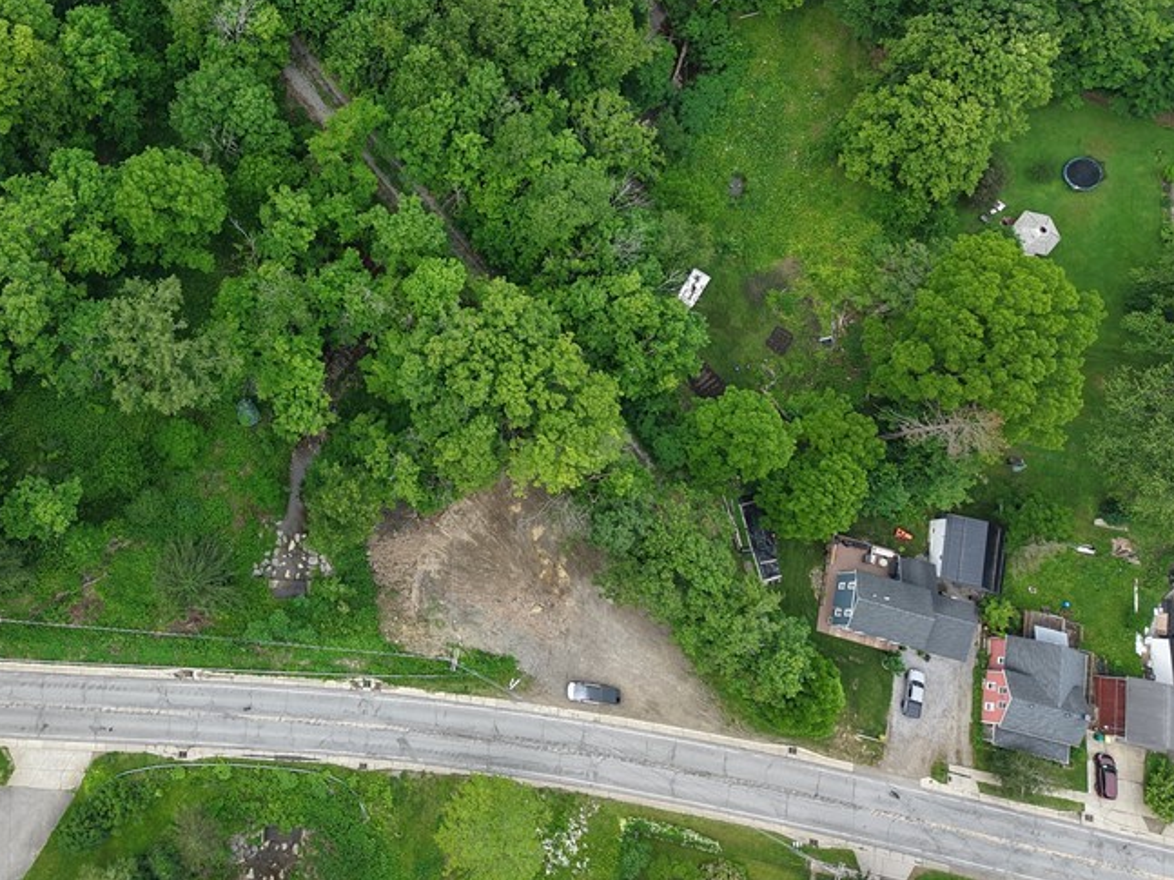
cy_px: 243
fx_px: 1289
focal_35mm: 38
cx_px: 261
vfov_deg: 37.0
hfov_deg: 46.8
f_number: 1.8
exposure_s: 1/800
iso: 100
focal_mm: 8.67
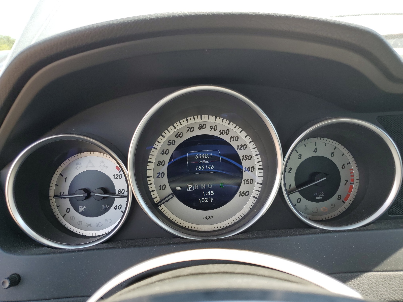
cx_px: 202
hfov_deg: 67.3
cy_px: 151
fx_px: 303
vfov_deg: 53.1
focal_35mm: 26
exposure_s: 1/417
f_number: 1.5
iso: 50
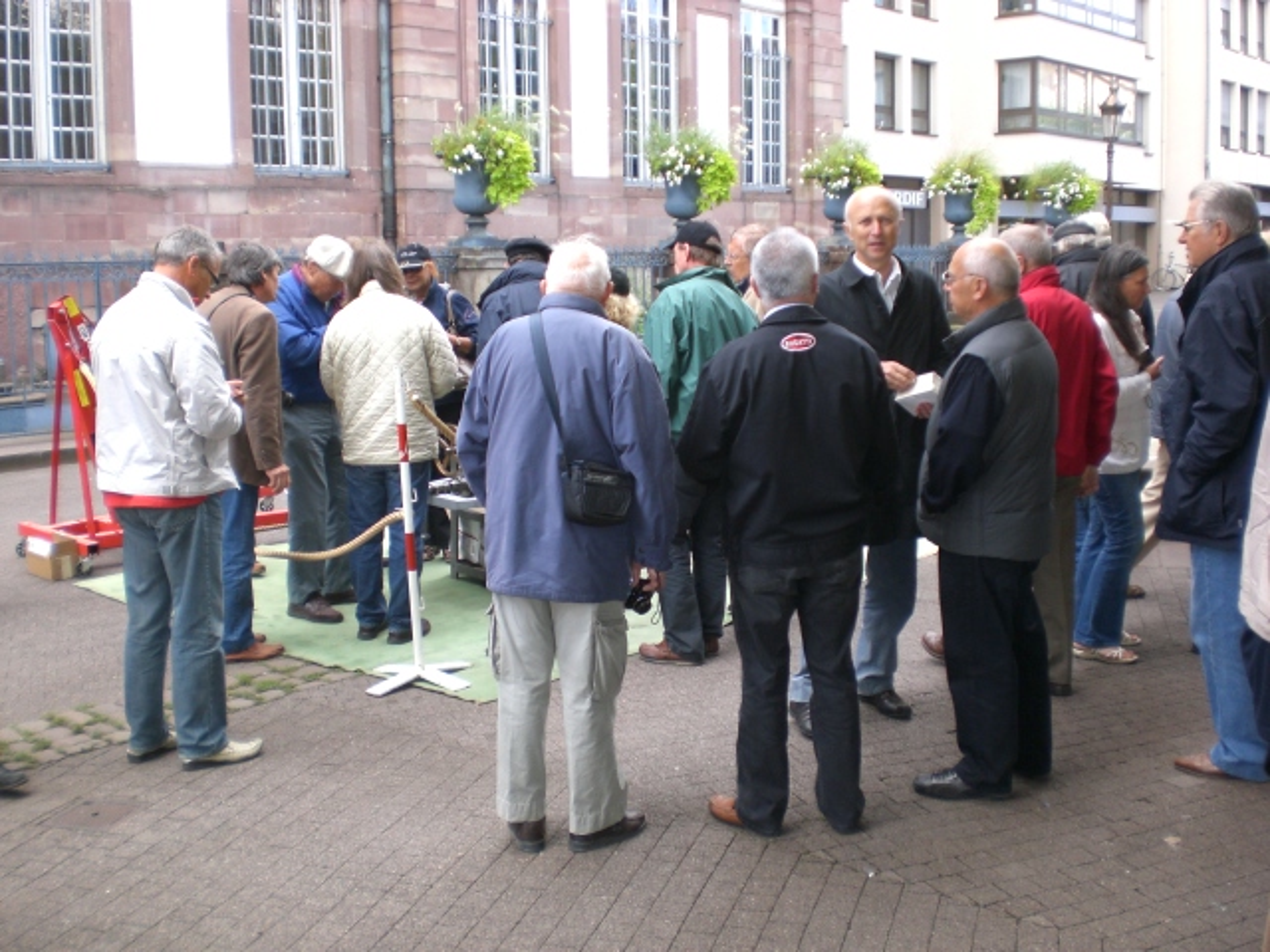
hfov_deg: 49.0
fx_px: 1394
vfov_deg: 37.7
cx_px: 635
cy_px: 476
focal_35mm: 38
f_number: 3.1
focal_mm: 6.3
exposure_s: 1/160
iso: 100
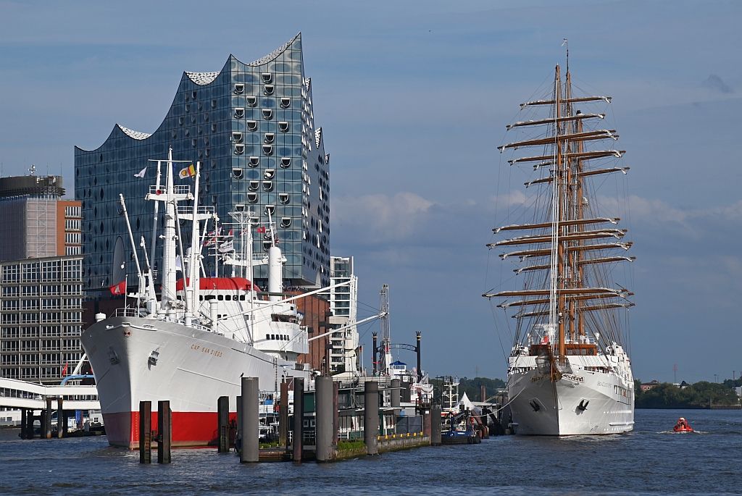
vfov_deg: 11.4
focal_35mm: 120
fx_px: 2476
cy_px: 248
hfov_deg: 17.0
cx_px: 371
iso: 100
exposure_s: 1/800
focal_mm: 120
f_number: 7.1
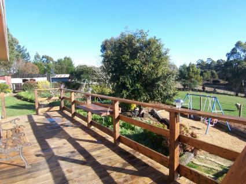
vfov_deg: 58.9
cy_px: 92
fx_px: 163
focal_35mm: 23
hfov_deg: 73.9
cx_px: 123
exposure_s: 1/100
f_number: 5.6
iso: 64
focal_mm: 3.8
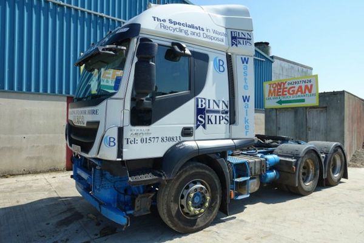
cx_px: 182
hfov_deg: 73.7
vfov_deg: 53.1
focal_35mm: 24
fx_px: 243
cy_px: 122
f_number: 5.6
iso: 125
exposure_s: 1/400
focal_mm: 8.8
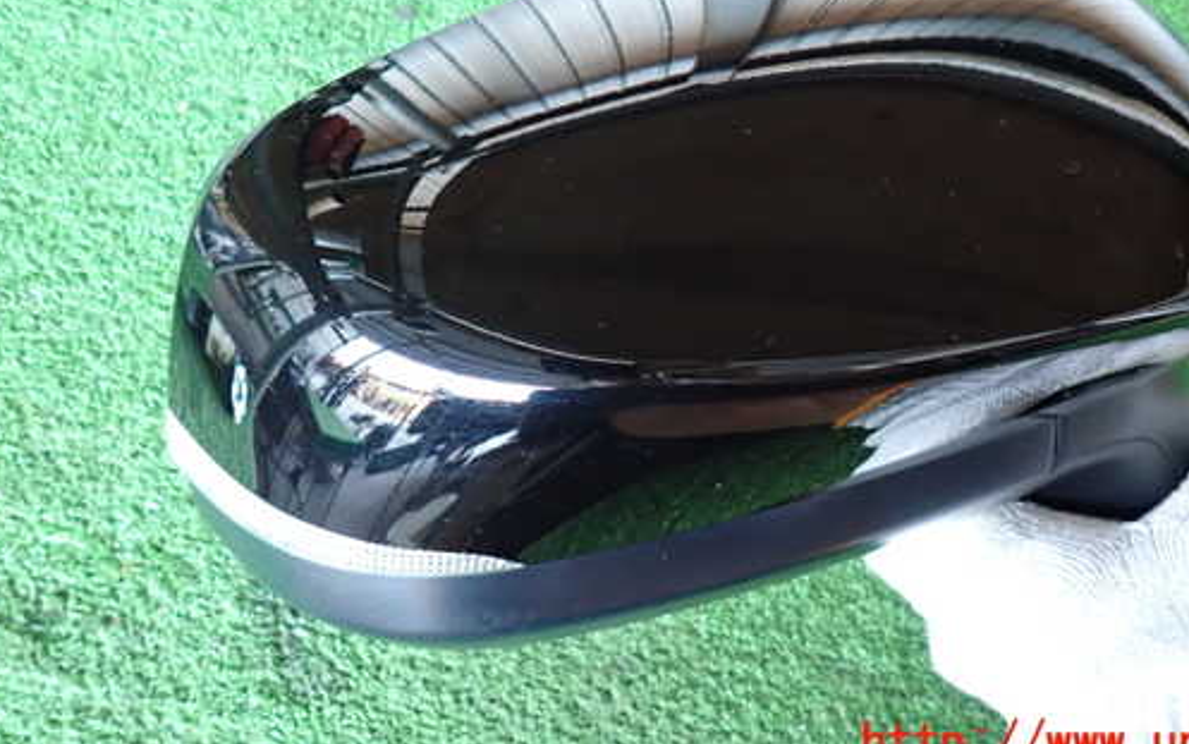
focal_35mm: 32
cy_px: 237
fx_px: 1037
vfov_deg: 38.9
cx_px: 684
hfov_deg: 59.4
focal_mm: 4.5
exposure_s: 1/30
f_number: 2
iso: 800
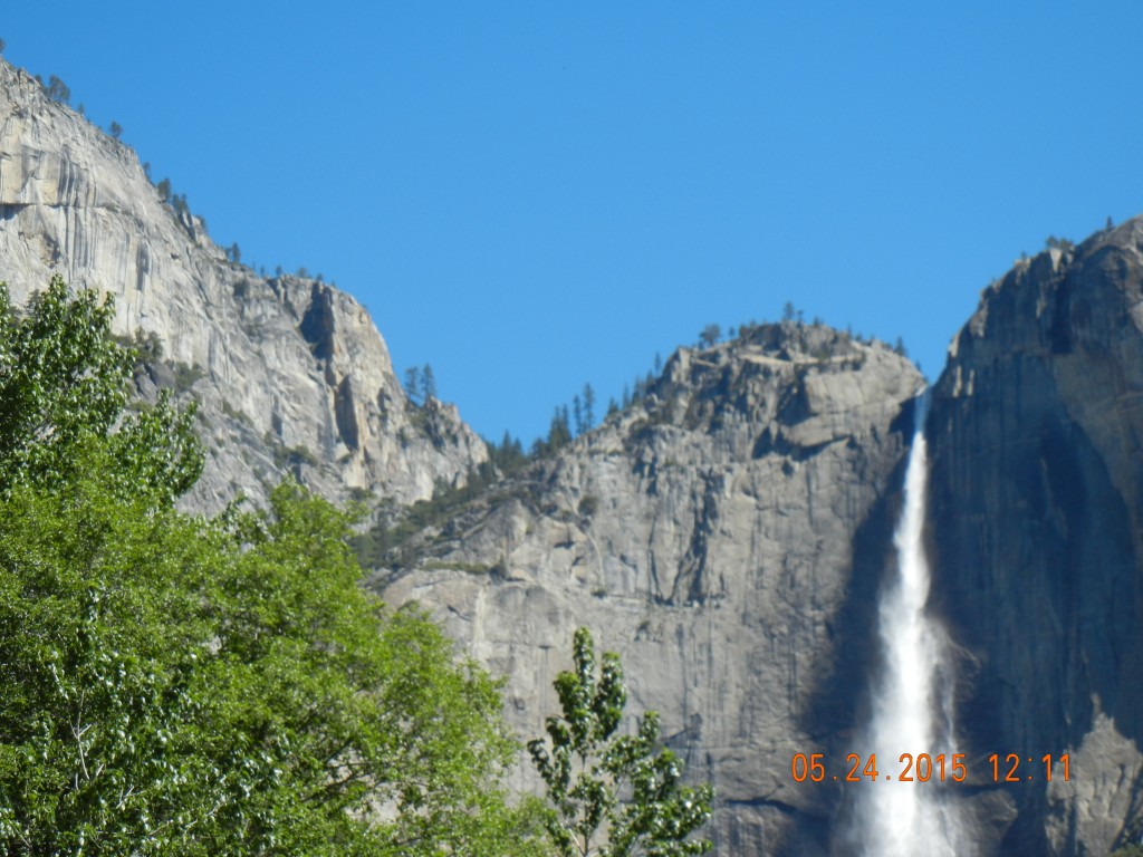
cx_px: 572
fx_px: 3830
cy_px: 428
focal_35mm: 116
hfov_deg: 17.0
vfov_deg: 12.8
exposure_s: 1/607
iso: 160
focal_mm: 20.9
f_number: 4.6
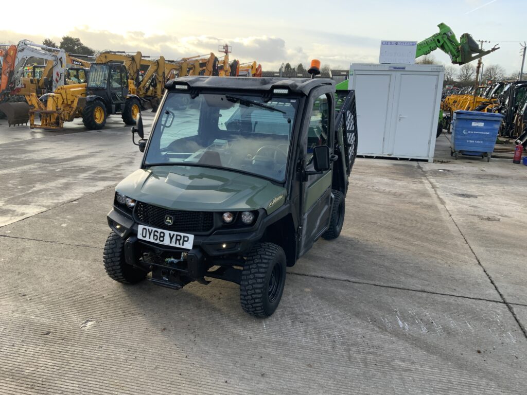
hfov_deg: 61.7
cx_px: 264
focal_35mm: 29
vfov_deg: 48.2
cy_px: 198
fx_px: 442
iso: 16
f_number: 1.8
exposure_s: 1/320
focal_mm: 3
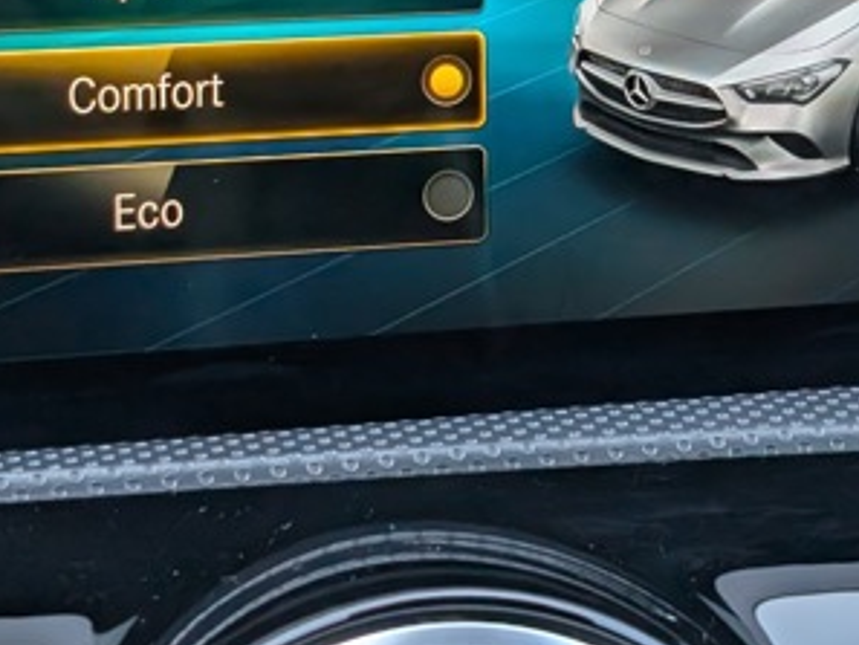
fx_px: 3277
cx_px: 769
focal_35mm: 132
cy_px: -101
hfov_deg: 14.8
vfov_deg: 11.1
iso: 301
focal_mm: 6.9
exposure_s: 1/282
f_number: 1.68
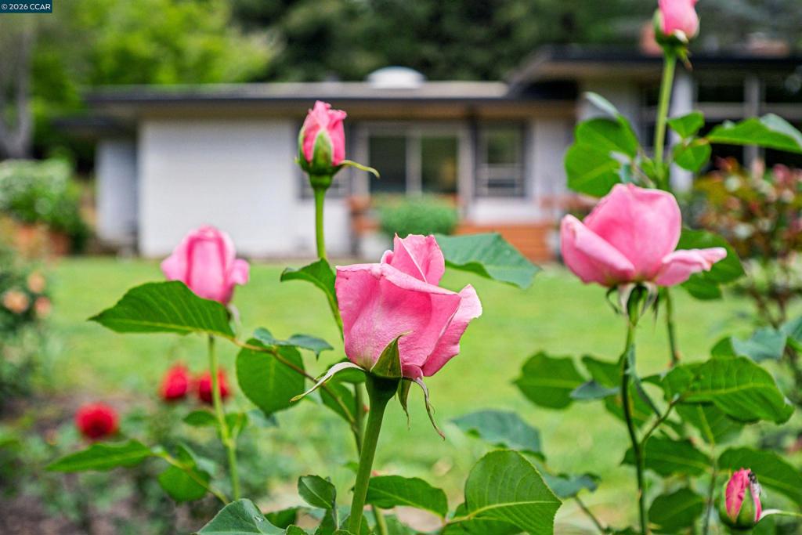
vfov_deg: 29.9
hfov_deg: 43.6
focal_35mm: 45
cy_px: 268
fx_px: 1003
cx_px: 401
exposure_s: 1/2000
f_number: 4
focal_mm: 30
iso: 400
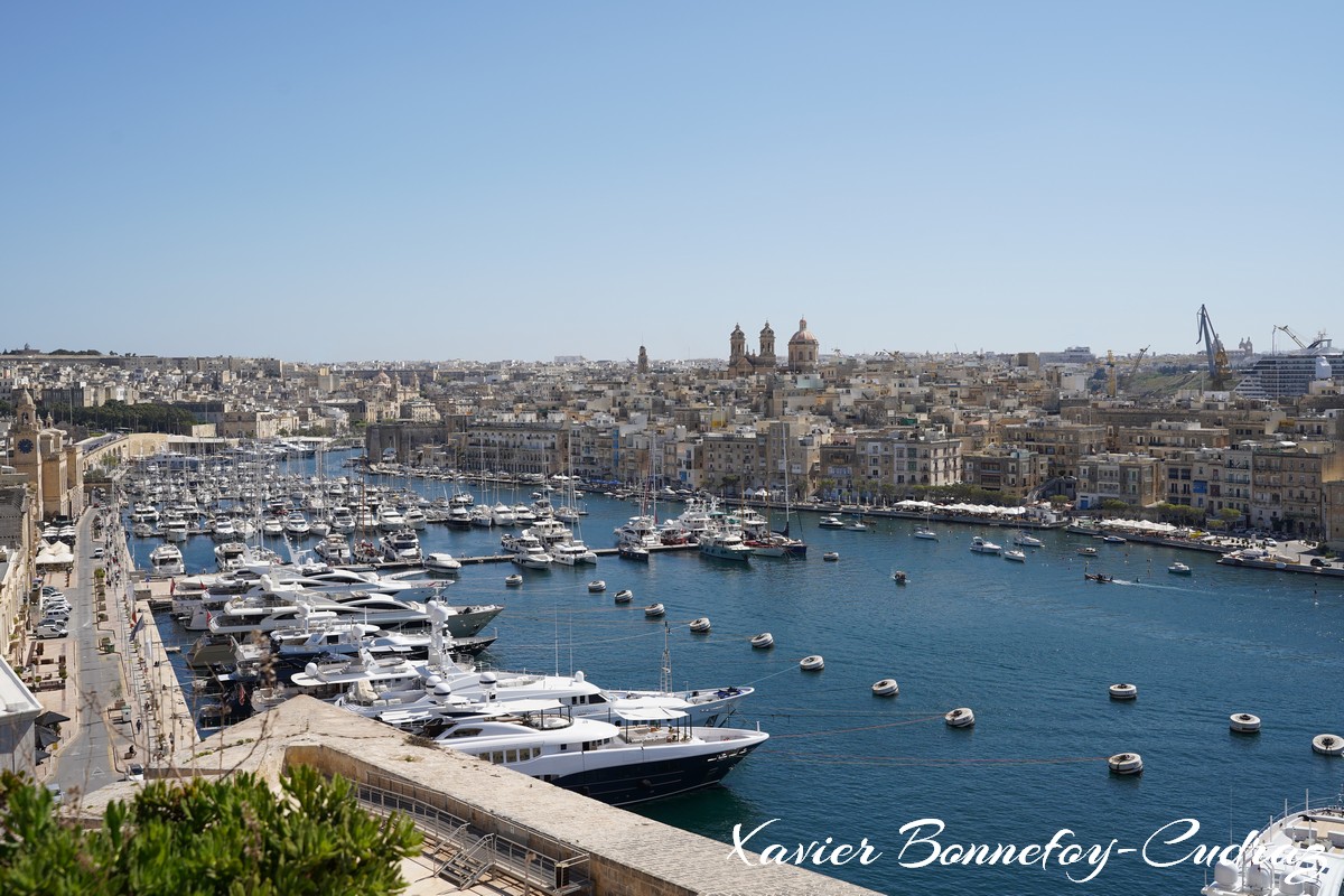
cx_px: 672
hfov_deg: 50.7
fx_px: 1419
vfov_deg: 35.1
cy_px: 448
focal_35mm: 38
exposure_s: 1/400
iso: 100
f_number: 8
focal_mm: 38
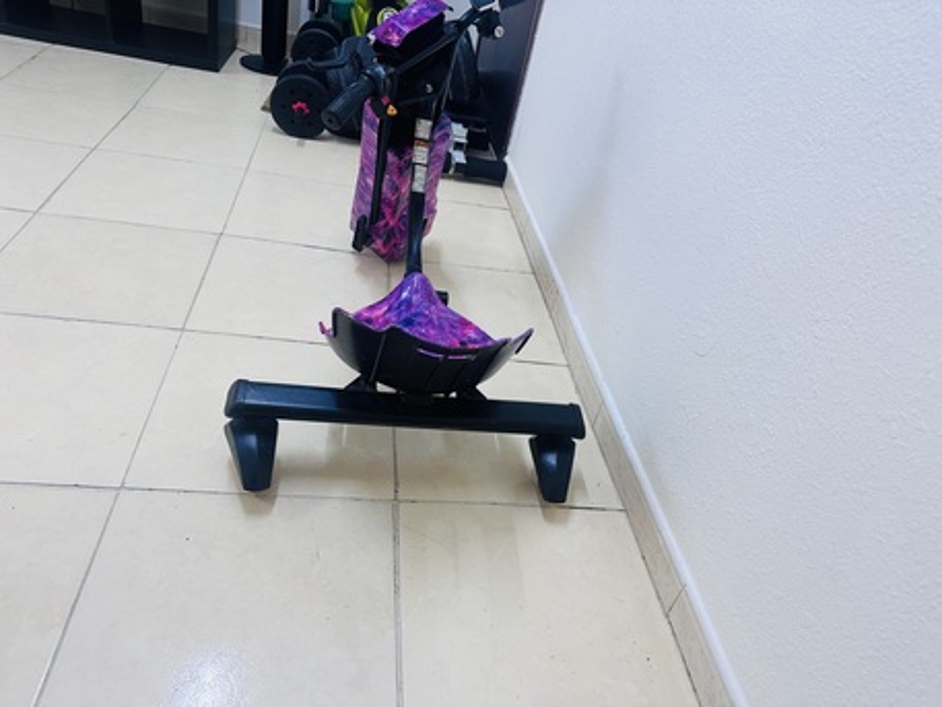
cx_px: 471
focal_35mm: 24
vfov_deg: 56.8
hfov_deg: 71.6
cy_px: 354
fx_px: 653
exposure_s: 1/120
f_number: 1.78
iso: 200
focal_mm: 6.86
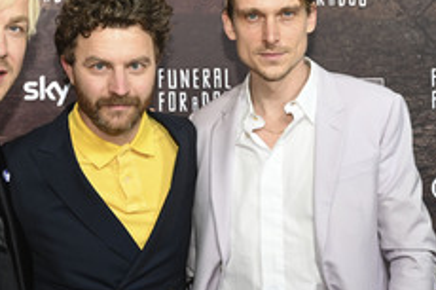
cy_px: 203
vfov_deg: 14.8
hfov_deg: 22.0
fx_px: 1113
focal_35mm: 92
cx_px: 132
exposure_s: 1/200
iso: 400
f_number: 6.3
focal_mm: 47
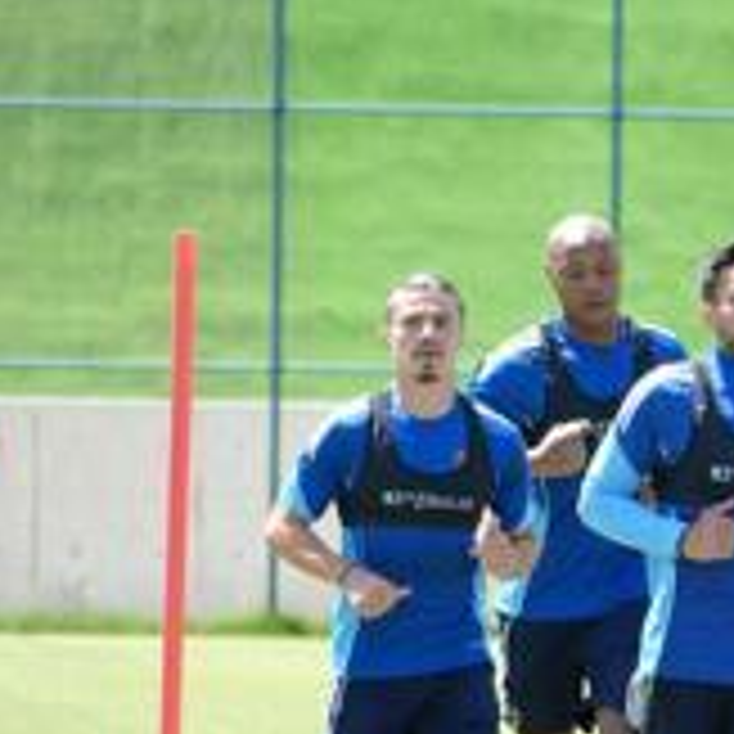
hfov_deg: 3.1
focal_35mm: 556
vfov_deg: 3.2
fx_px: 13338
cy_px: 545
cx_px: 1196
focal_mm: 115.3
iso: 800
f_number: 4.6
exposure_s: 1/1250
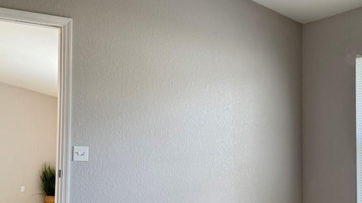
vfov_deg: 22.2
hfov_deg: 38.4
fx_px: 518
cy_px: 129
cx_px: 207
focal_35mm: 54
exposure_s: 1/120
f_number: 1.78
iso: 200
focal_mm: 6.76
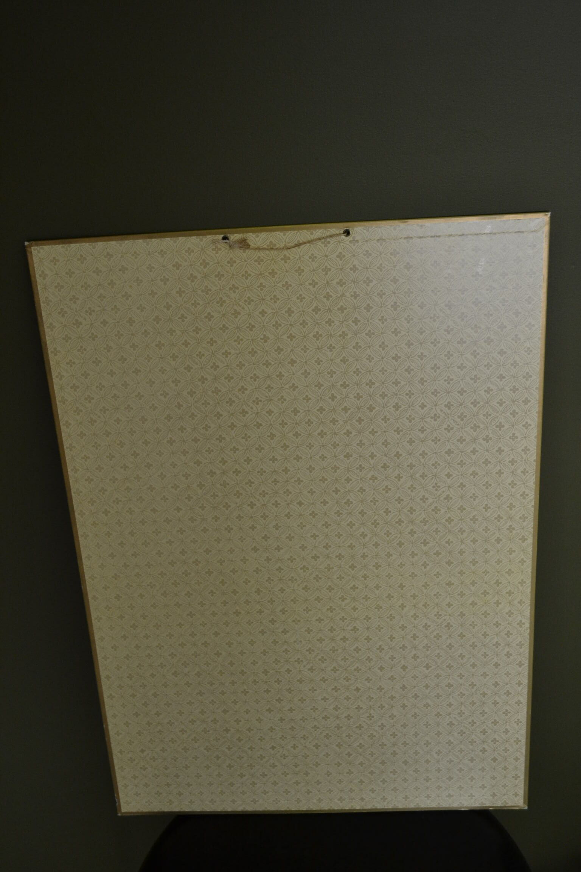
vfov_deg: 46.4
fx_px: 1017
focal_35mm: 42
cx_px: 290
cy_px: 436
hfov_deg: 31.9
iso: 1000
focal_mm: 28
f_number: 4.5
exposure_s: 1/60
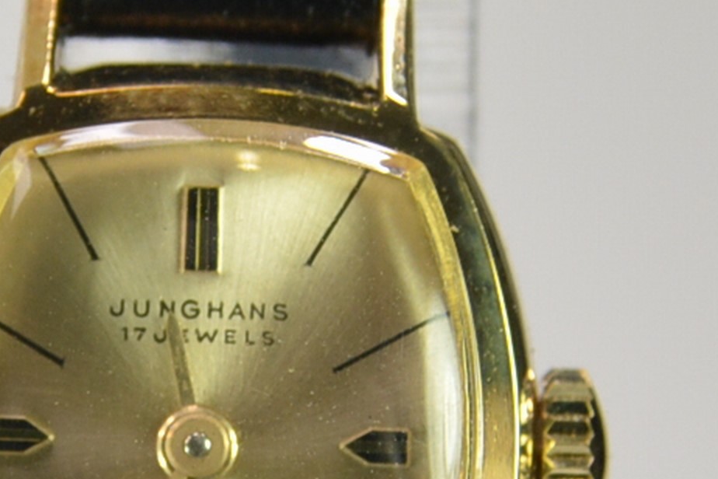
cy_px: 435
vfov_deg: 12.5
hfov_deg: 18.7
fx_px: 2175
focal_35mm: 109
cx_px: 199
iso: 320
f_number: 6.3
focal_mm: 35
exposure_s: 1/160
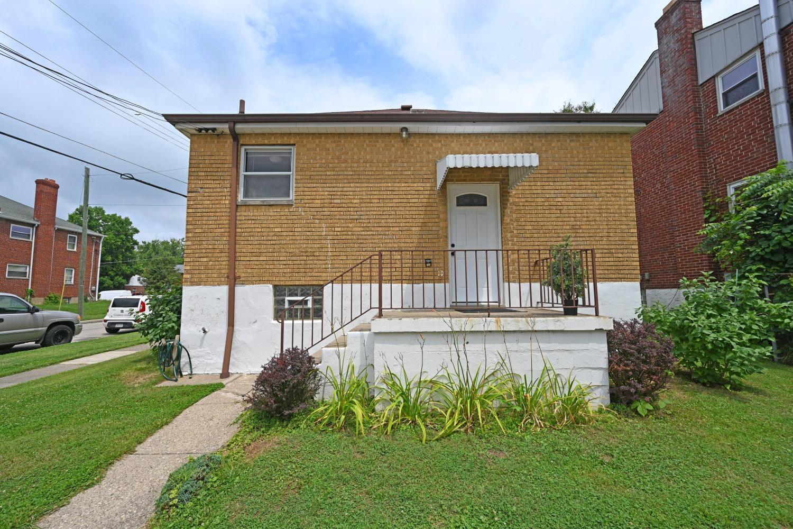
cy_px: 264
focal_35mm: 14
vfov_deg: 81.2
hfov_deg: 104.3
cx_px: 396
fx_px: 308
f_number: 7.1
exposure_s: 1/400
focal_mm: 14
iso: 100
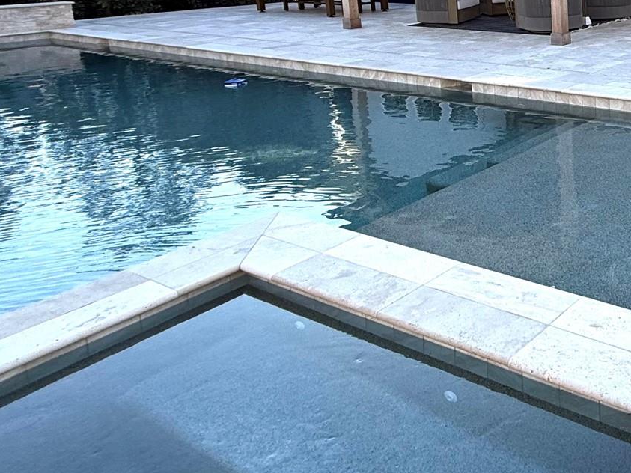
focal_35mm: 34
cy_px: 44
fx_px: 620
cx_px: 716
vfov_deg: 38.8
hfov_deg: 41.3
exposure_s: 1/254
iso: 50
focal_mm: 2.22
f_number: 2.2
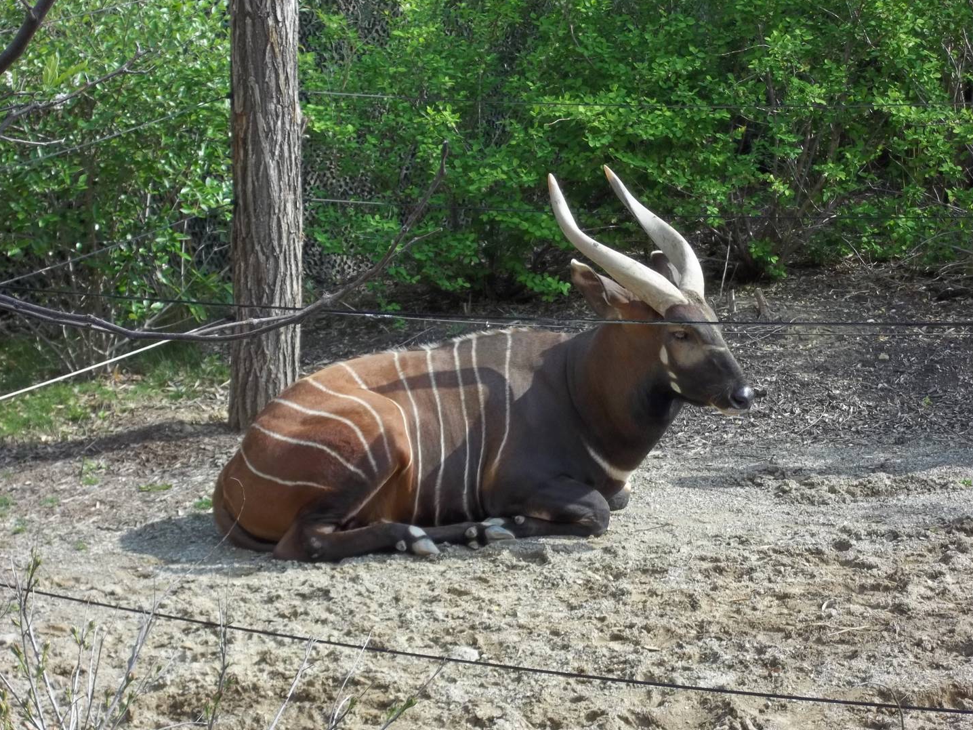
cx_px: 538
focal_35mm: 107
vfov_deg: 13.8
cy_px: 356
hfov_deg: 18.4
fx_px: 3008
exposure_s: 1/160
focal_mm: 17.1
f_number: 5.2
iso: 64
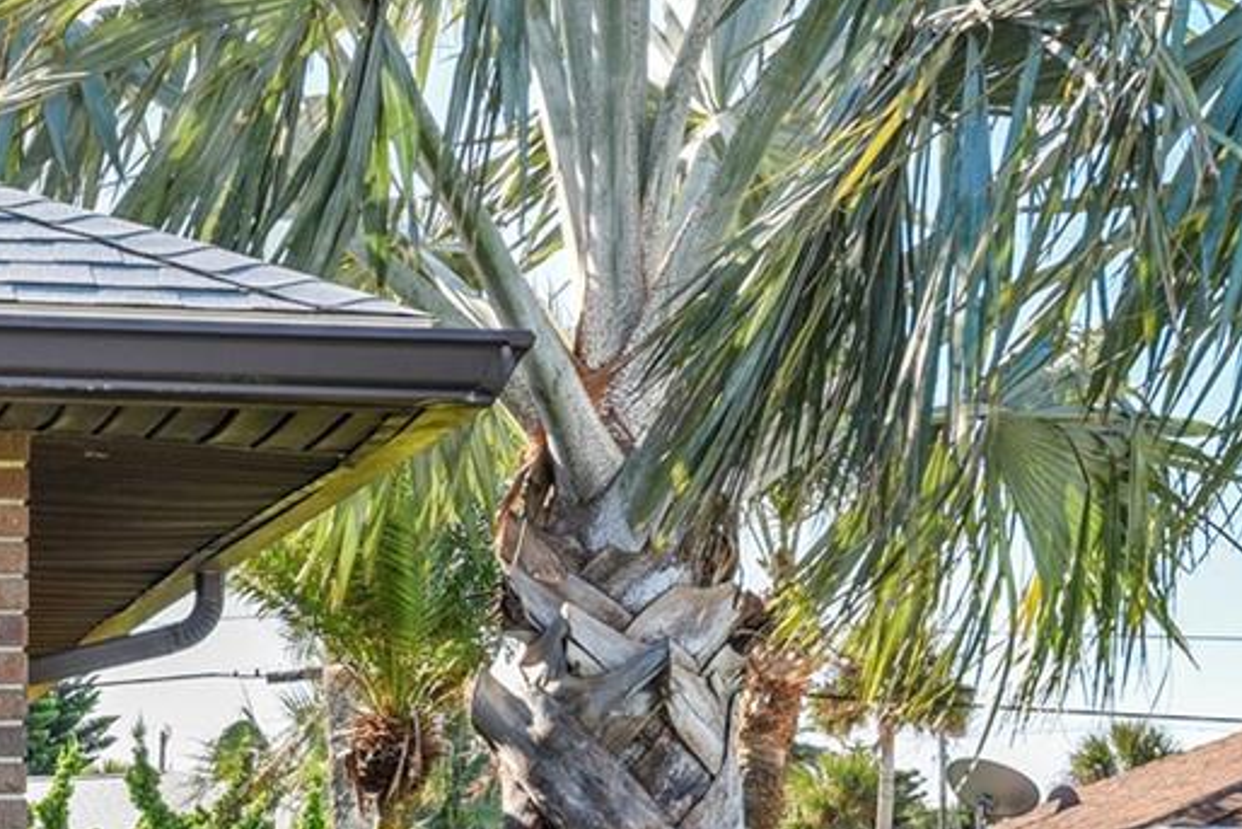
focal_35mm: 109
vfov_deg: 12.5
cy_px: 729
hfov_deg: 17.6
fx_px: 3761
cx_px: -360
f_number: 8
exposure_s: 1/100
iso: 250
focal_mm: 35
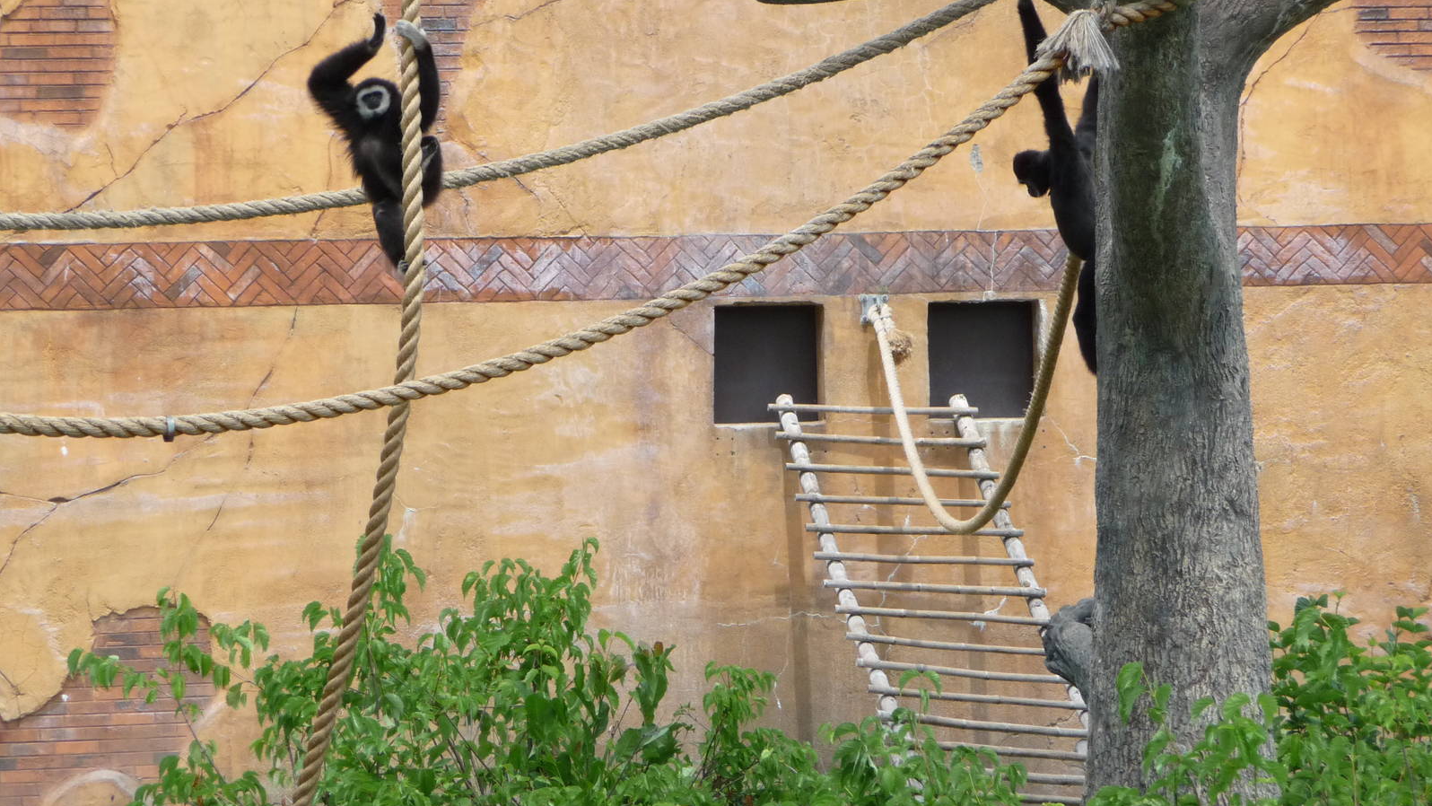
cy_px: 300
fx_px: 5848
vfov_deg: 7.9
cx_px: 717
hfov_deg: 14.0
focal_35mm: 154
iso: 200
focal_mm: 24.1
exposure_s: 1/500
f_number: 4.8
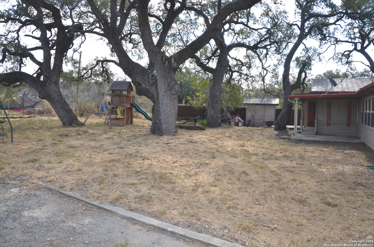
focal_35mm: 27
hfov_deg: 67.5
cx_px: 187
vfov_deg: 47.7
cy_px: 124
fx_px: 280
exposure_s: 1/250
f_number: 5
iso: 100
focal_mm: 18
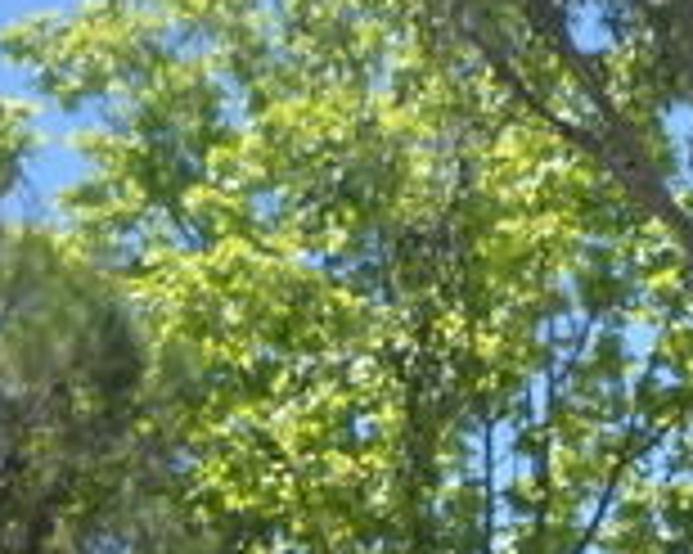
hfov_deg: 10.6
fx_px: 3403
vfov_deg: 9.0
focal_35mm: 166
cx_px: 1426
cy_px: 919
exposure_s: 1/161
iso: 64
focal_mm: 6.72
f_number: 5.5
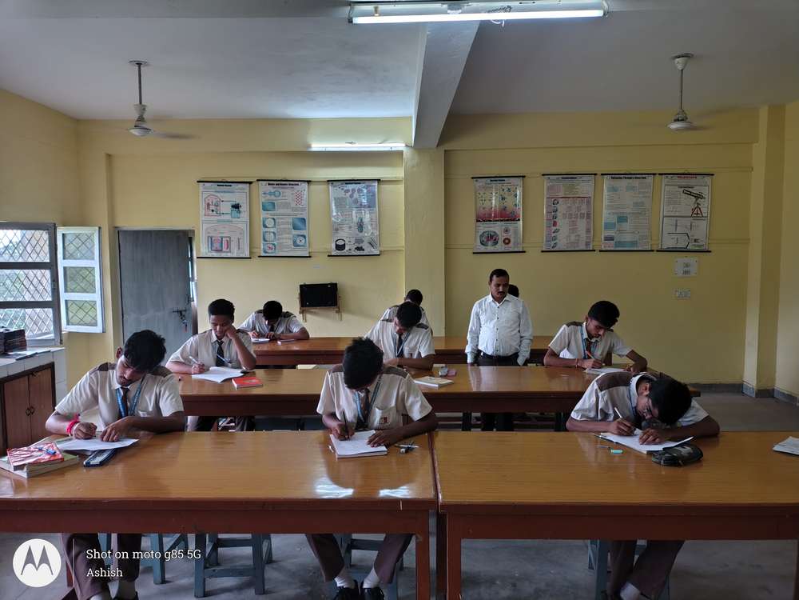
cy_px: 300
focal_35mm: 25
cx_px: 400
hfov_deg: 69.4
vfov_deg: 54.9
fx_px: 577
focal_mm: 4.71
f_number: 1.7
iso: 749
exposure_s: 1/50.1
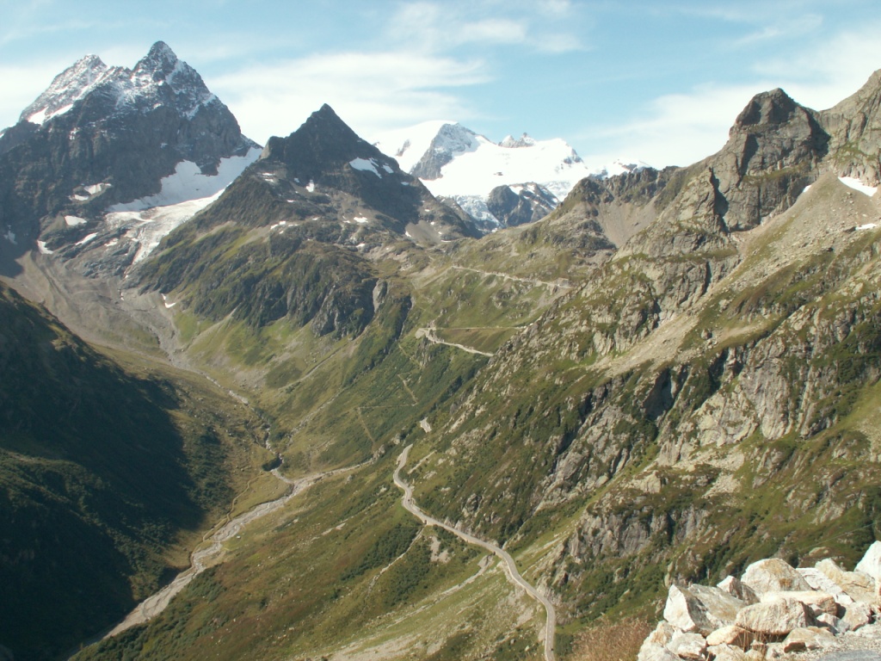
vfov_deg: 40.7
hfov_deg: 52.6
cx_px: 440
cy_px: 330
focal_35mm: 35
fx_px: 891
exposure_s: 1/160
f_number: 6.3
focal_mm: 5.86
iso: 50
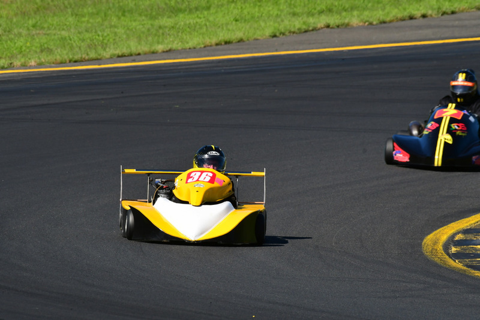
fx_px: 10003
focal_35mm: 750
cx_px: 240
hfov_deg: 2.7
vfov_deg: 1.8
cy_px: 160
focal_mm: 500
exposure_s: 1/640
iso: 400
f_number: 11
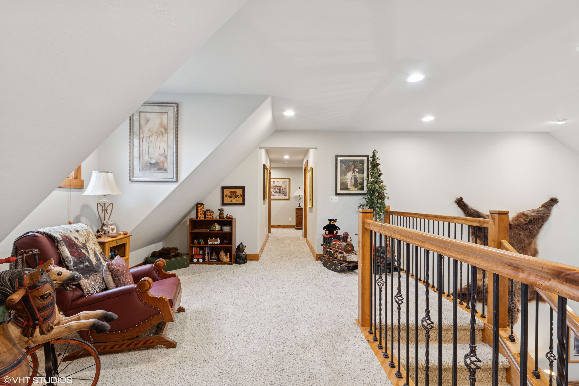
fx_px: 241
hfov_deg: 100.4
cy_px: 193
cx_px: 290
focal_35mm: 15
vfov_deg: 77.3
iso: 100
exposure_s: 1/2
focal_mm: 10
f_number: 6.3
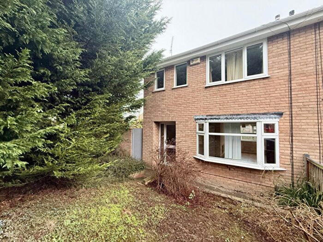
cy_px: 121
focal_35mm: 14
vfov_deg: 85.7
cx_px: 162
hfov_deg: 102.1
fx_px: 131
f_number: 2.2
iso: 250
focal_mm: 2.22
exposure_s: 1/99
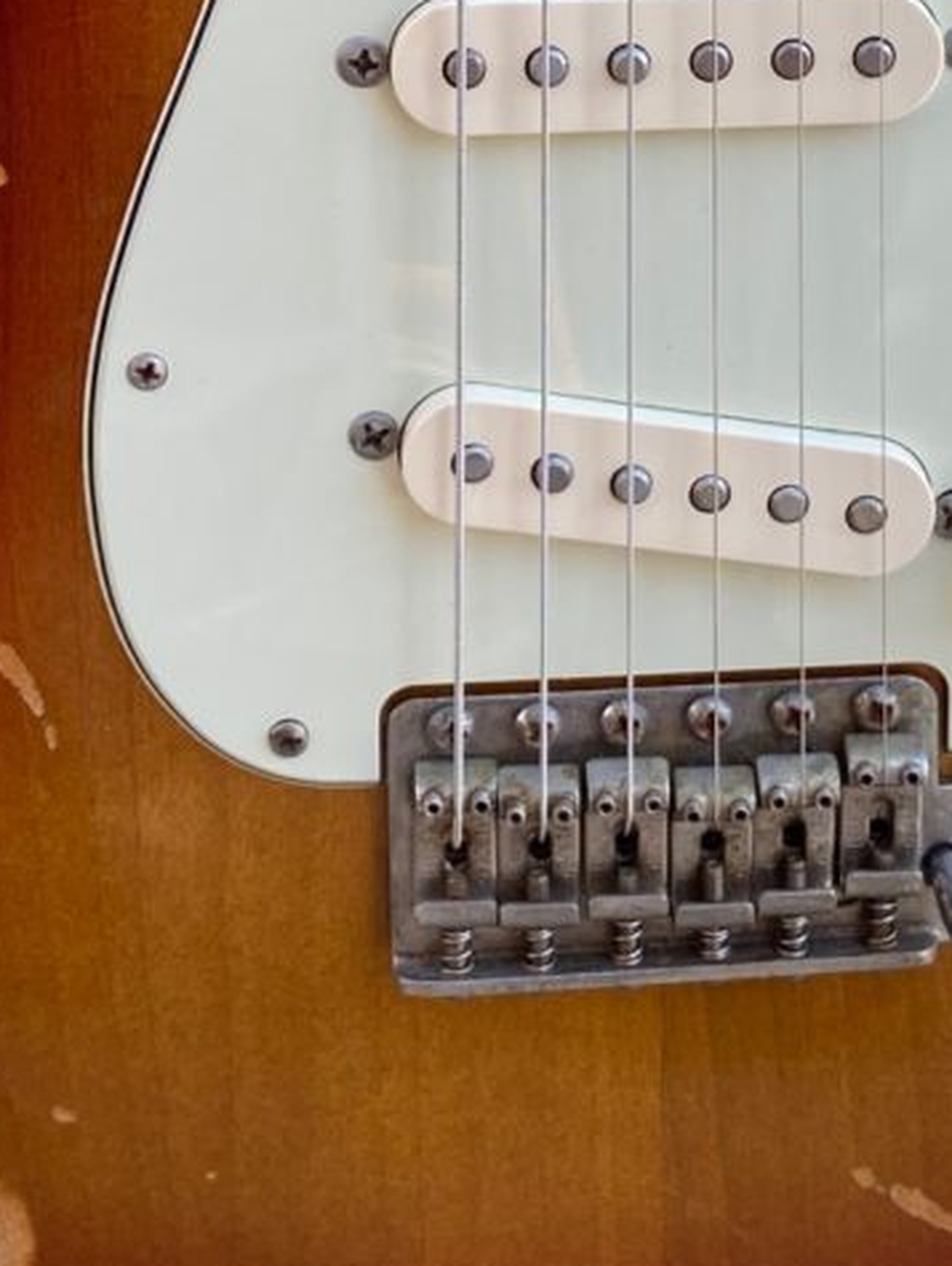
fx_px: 3076
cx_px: 603
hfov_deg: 17.6
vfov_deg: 22.1
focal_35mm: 84
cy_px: -101
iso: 32
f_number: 1.8
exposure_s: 1/189
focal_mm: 4.25
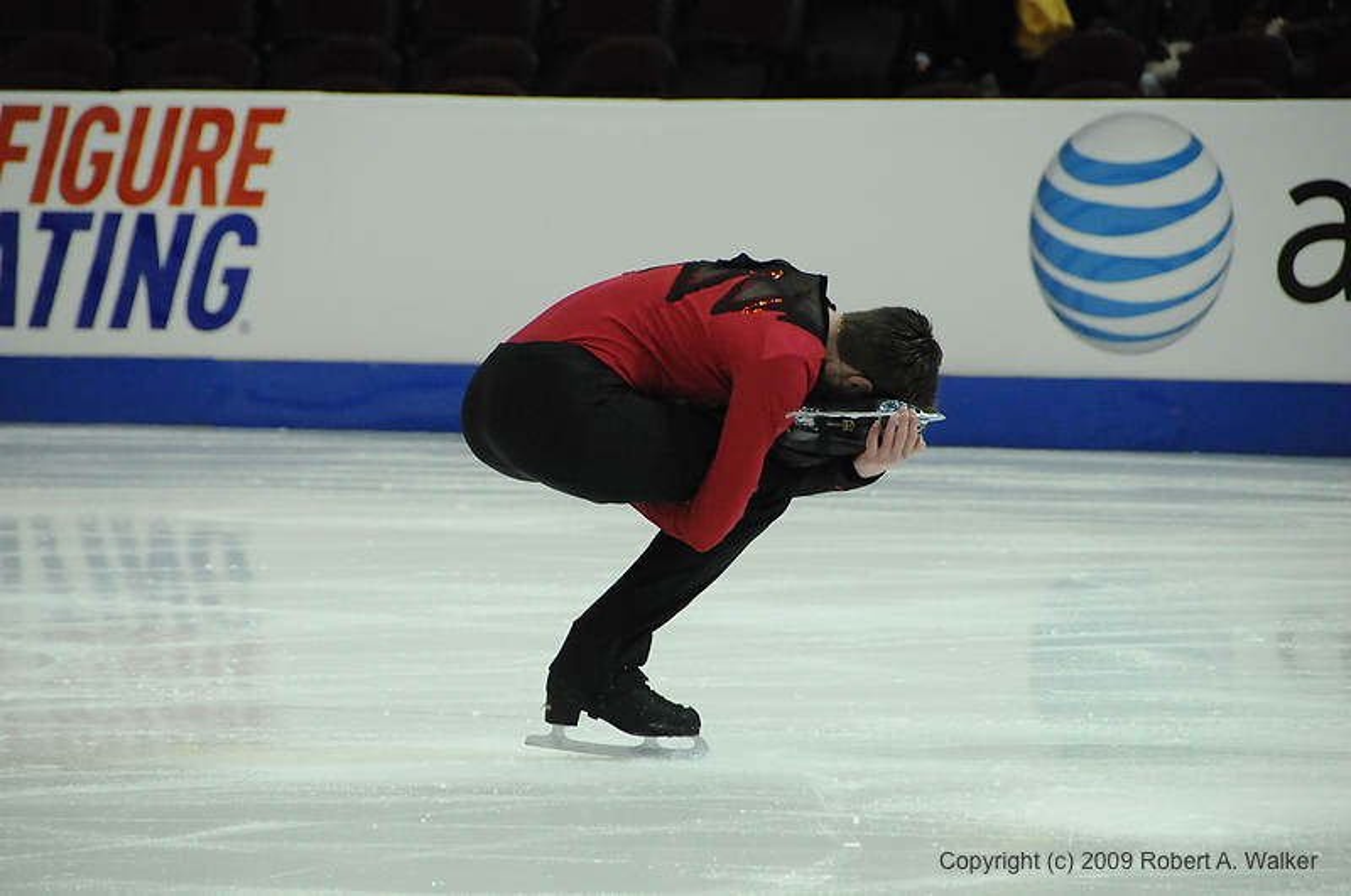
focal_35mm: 300
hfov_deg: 6.9
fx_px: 11242
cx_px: 676
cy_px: 448
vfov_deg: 4.6
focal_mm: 200
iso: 3200
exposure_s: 1/1000
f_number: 5.6
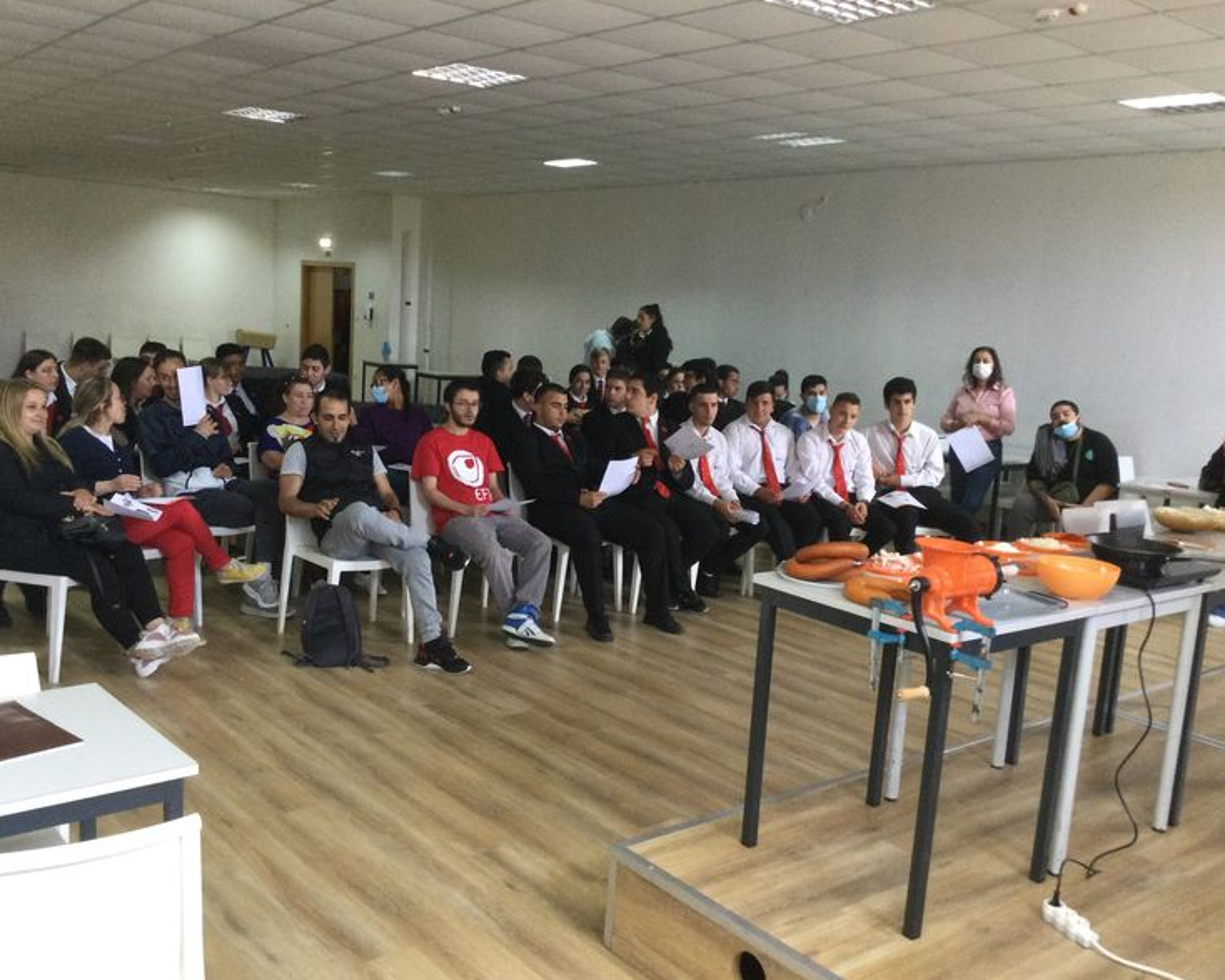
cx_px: 586
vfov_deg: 44.5
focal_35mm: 33
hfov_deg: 54.2
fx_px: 1196
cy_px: 496
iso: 160
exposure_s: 1/33
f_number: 2.4
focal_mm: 3.3
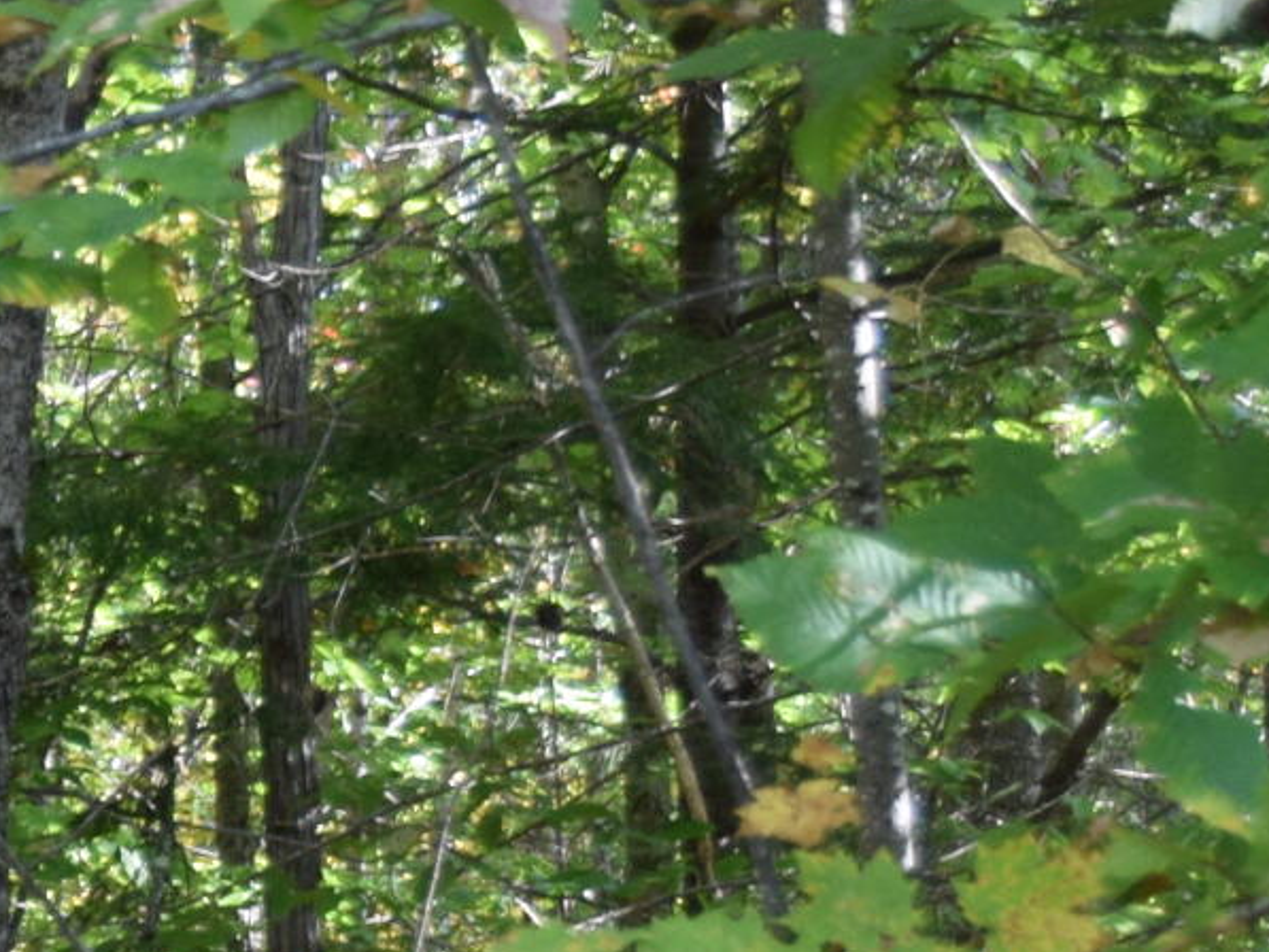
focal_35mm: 232
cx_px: -765
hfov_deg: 8.3
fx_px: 8507
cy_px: 1305
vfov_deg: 6.3
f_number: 5
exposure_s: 1/100
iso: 400
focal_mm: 32
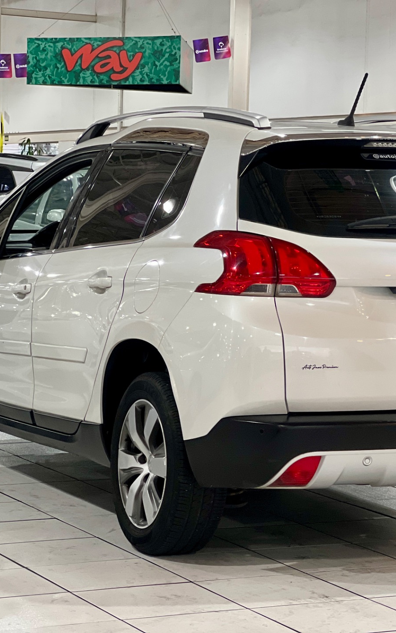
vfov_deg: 19.1
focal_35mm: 109
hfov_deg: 12.0
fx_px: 1882
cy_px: 316
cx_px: 292
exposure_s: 1/40
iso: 320
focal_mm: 9
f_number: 2.8
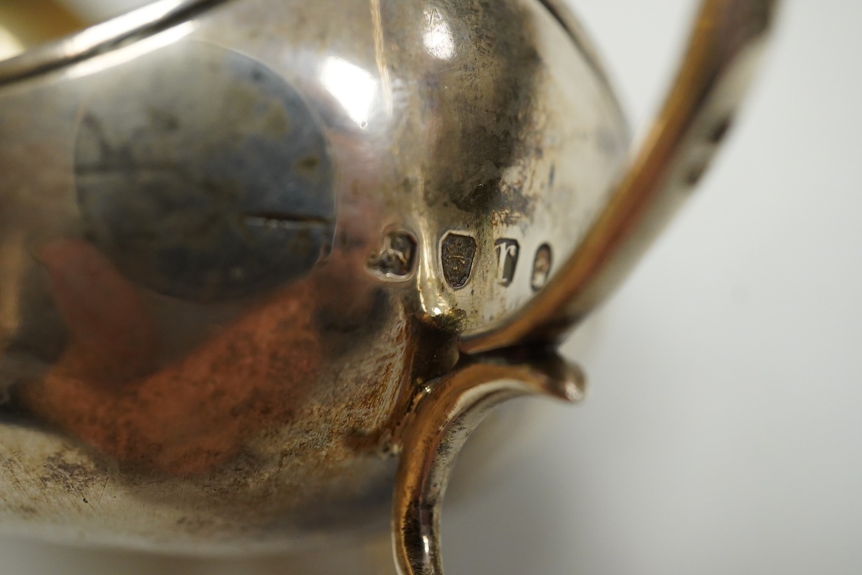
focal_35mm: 45
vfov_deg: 29.9
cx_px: 431
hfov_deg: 43.6
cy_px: 288
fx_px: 1077
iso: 2500
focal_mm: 30
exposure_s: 1/200
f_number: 9
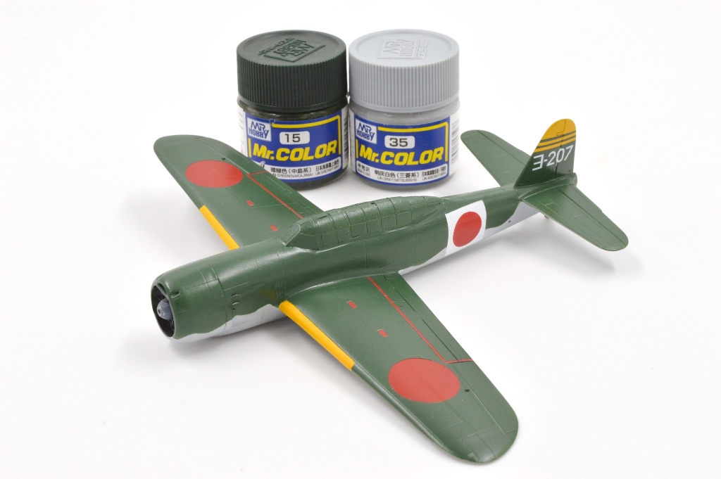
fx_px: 1201
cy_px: 240
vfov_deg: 22.6
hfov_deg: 33.4
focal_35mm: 60
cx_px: 360
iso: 400
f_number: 20
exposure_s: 1/50
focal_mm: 40
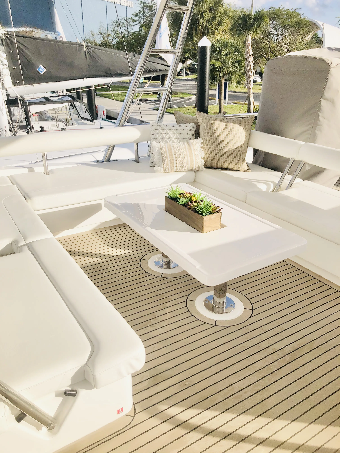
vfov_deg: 63.4
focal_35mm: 28
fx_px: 367
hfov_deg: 49.7
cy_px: 226
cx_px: 170
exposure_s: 1/2315
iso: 20
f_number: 1.8
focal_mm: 3.99
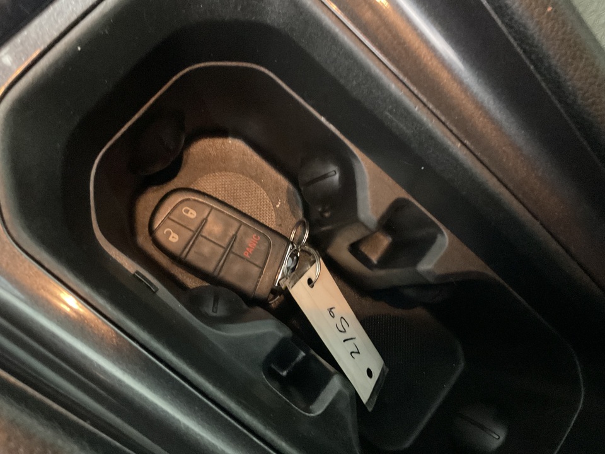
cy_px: 227
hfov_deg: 61.7
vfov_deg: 48.2
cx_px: 302
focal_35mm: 29
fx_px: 507
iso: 1000
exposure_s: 1/15
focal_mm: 3
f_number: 1.8
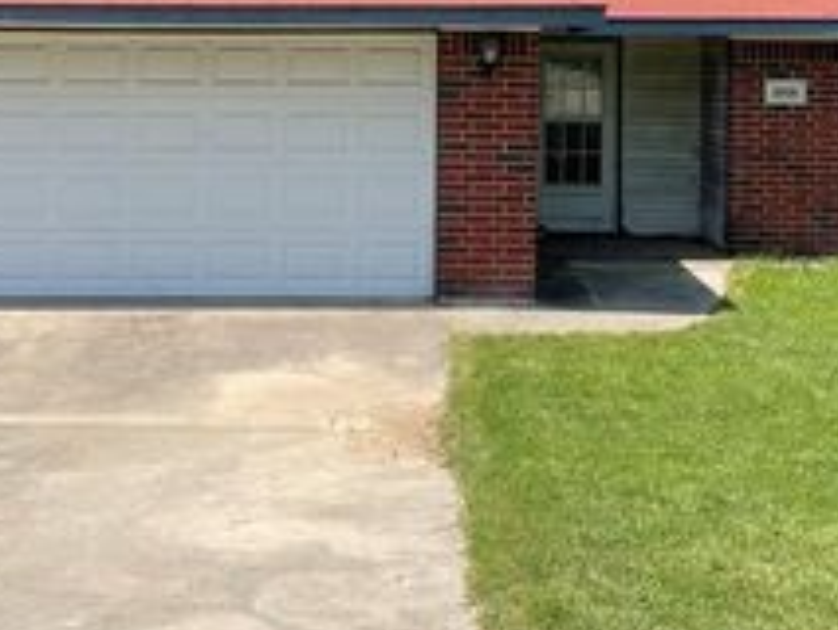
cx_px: 452
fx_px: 1478
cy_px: 45
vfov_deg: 23.3
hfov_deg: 31.7
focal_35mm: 61
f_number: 1.6
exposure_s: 1/2959
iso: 32
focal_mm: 4.2
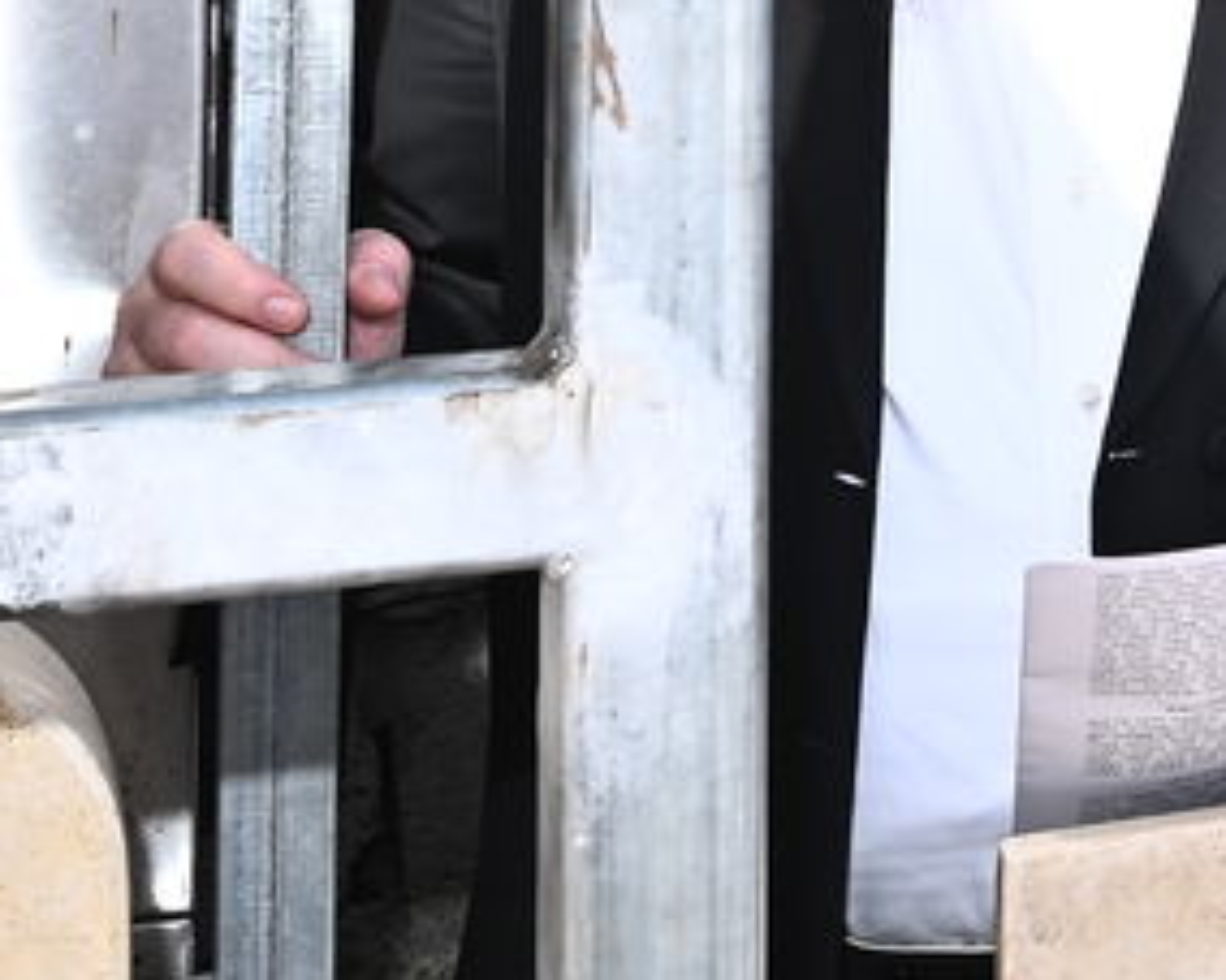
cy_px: -663
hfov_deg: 14.4
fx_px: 4026
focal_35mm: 111
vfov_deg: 12.8
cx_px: 2465
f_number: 11
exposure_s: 1/200
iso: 250
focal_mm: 24
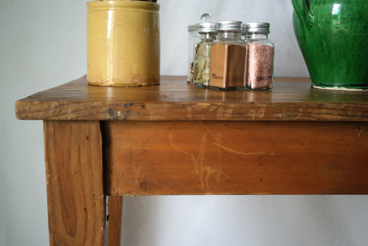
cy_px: 123
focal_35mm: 40
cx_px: 184
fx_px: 409
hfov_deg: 48.5
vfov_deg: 33.4
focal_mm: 26
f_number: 5.6
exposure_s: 1/30
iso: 800
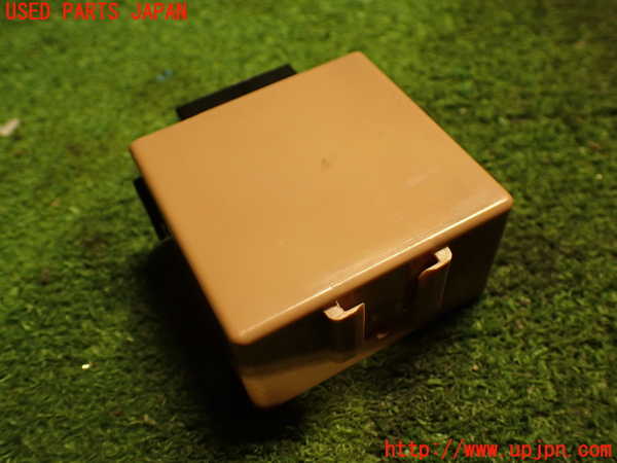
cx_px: 308
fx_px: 570
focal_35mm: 32
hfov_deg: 56.8
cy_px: 232
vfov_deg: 44.2
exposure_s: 1/30
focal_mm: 5.79
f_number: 2.4
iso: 320
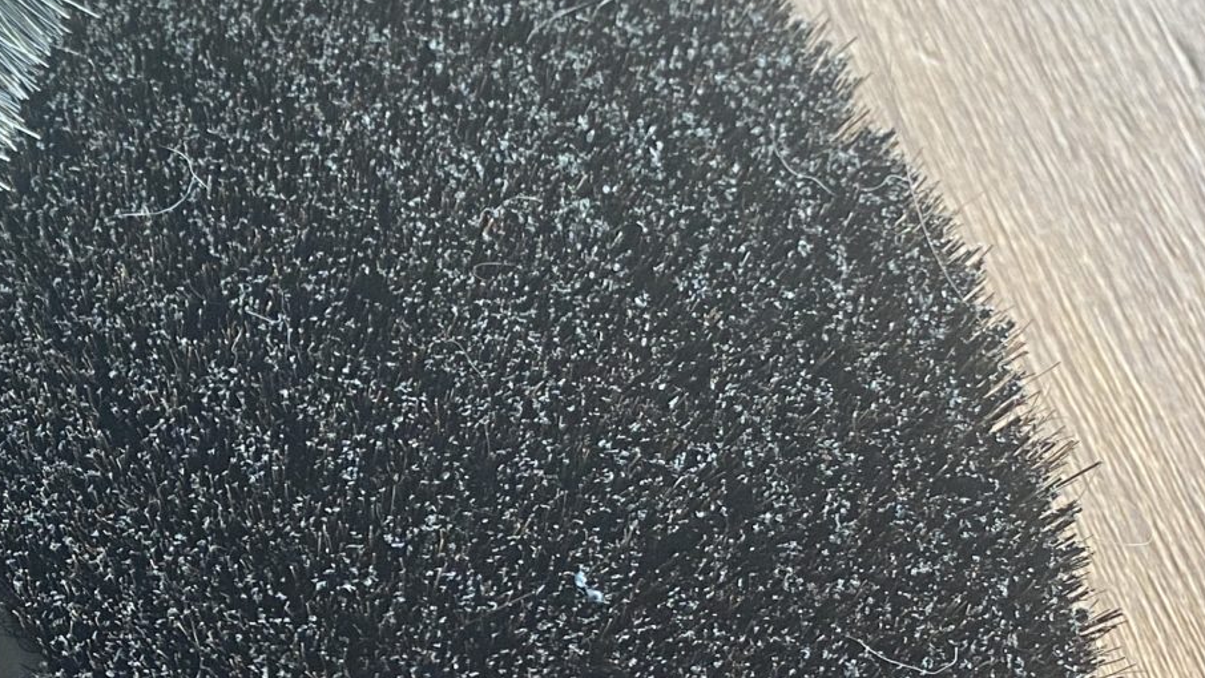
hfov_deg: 24.4
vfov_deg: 15.1
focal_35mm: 80
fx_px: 2557
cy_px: 489
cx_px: -184
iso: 125
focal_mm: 4.25
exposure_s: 1/60
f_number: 1.8
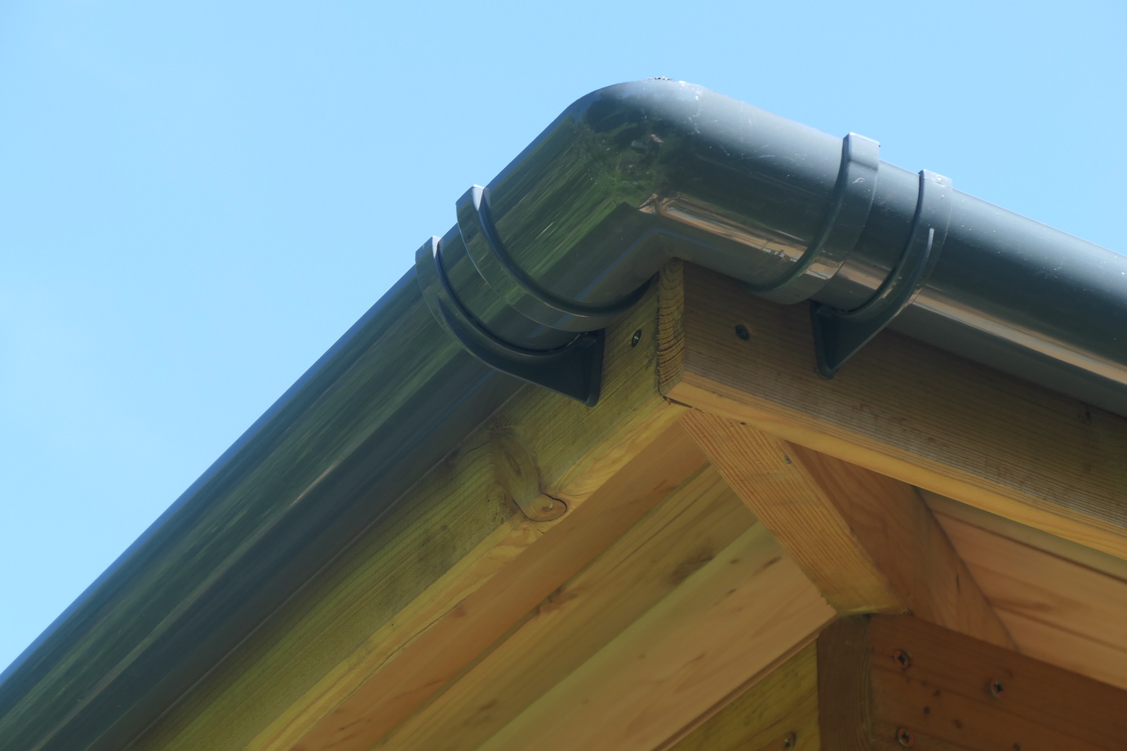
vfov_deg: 11.6
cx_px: 564
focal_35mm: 118
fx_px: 3693
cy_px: 376
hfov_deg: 17.3
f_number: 5.5
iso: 200
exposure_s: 1/200
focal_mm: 43.1
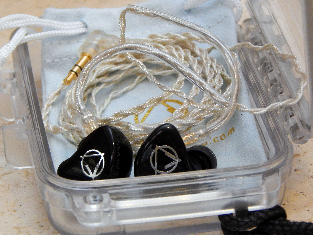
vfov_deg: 7.1
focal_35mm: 209
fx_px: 1890
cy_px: 118
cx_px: 156
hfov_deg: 9.5
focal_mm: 37.1
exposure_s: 1/30
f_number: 5.4
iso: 1100
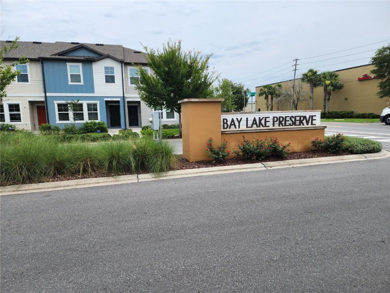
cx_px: 195
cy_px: 146
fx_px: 259
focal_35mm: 23
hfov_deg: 73.9
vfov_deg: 58.9
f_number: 1.8
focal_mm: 6.4
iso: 12
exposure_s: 1/907
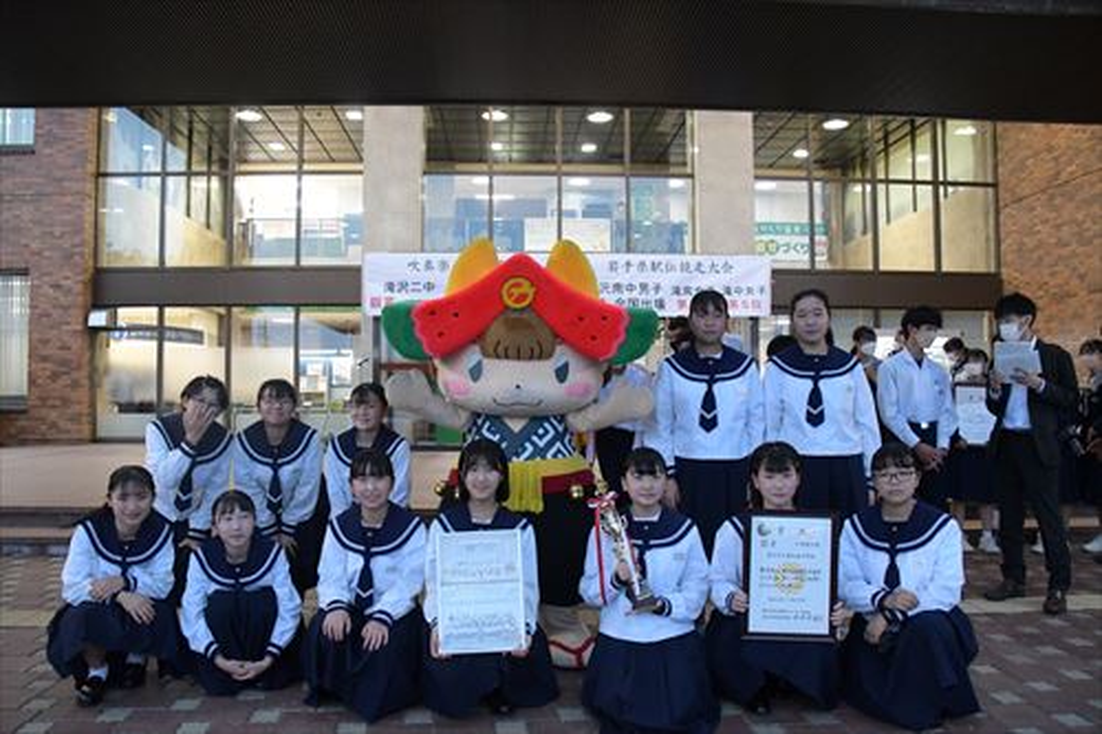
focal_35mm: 27
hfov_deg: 67.4
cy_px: 367
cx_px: 551
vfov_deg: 47.9
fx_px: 826
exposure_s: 1/100
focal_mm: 18
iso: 5000
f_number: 5
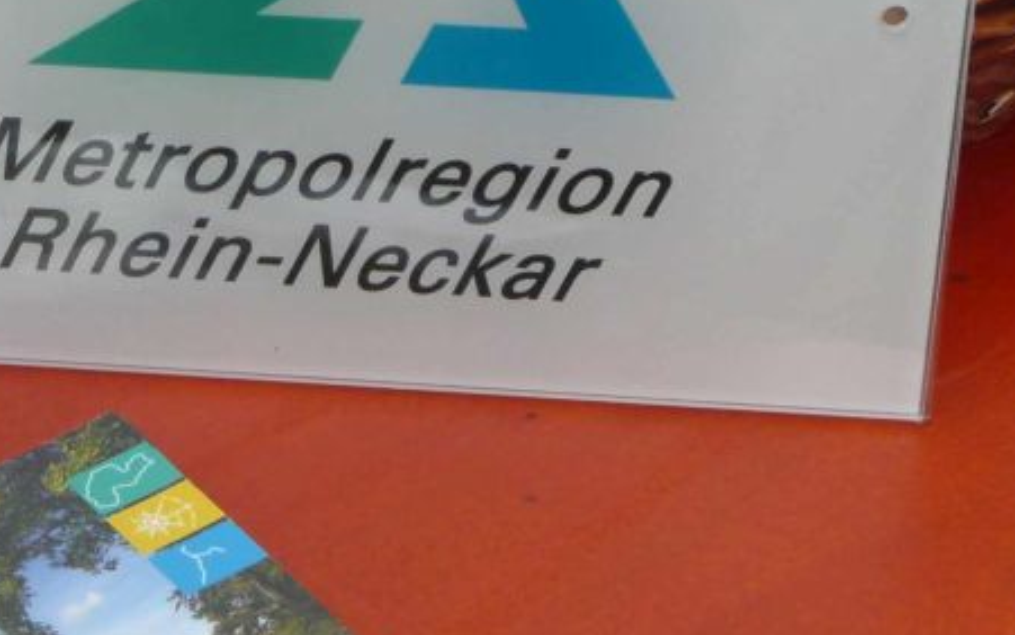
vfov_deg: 9.3
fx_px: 3901
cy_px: 333
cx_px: 59
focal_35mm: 141
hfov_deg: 14.6
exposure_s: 1/400
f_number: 4.2
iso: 100
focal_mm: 8.2
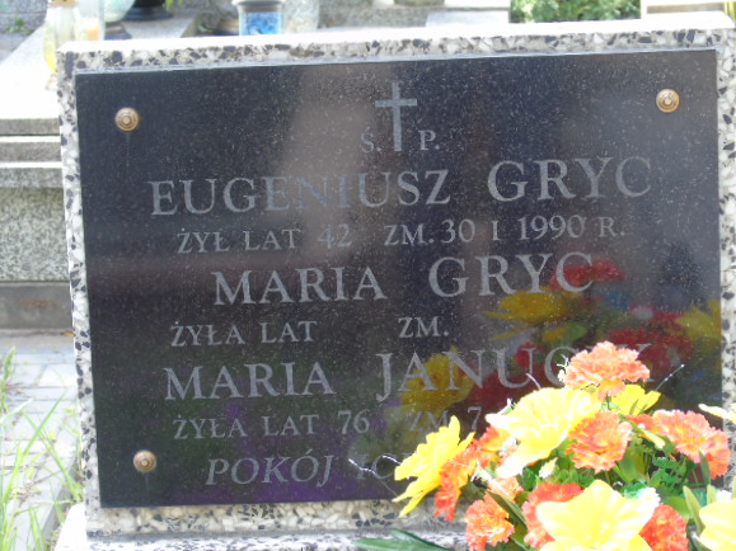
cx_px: 375
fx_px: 2912
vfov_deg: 10.8
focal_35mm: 137
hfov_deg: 14.4
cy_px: 276
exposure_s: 1/30
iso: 80
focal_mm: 22
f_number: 4.6
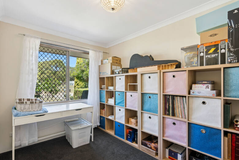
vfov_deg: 70.5
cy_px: 84
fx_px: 113
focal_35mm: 17
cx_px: 114
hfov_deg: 93.2
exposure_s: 1/50
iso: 1000
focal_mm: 16
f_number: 8
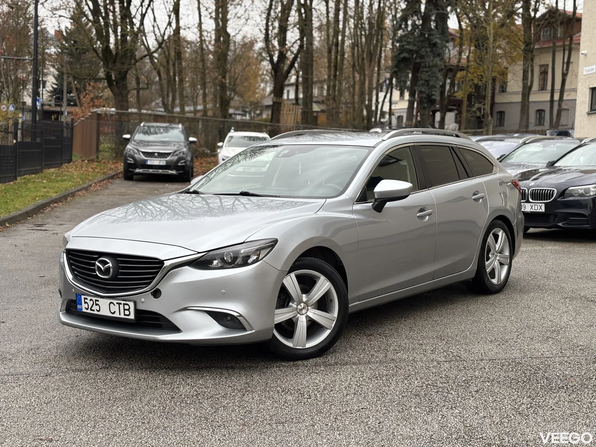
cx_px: 298
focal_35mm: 52
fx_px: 895
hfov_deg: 36.8
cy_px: 224
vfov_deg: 28.0
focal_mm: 5.96
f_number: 1.6
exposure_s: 1/154
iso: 50
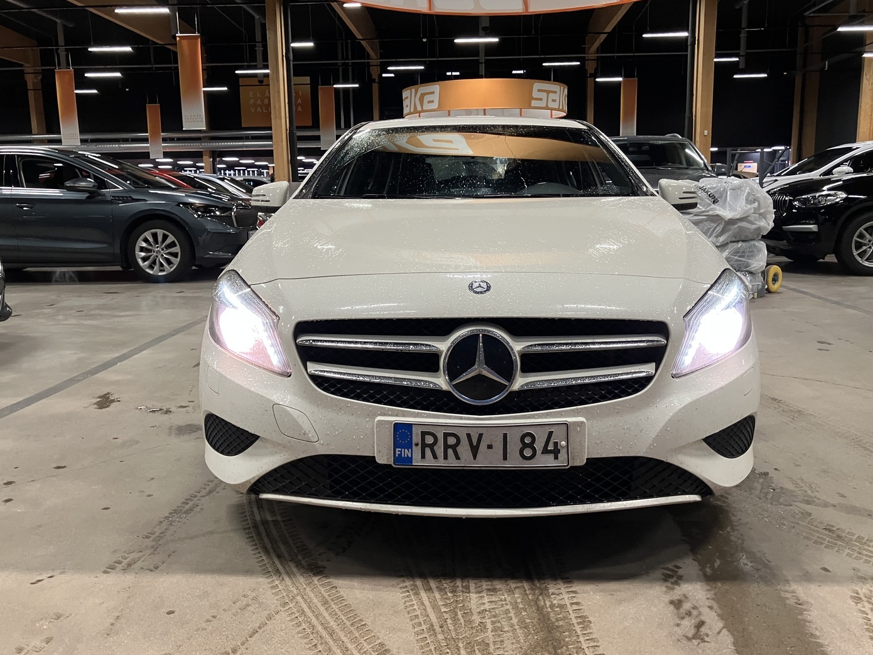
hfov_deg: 61.6
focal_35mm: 29
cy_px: 324
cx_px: 449
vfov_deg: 48.2
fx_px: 731
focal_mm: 3.99
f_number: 1.8
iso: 125
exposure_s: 1/50
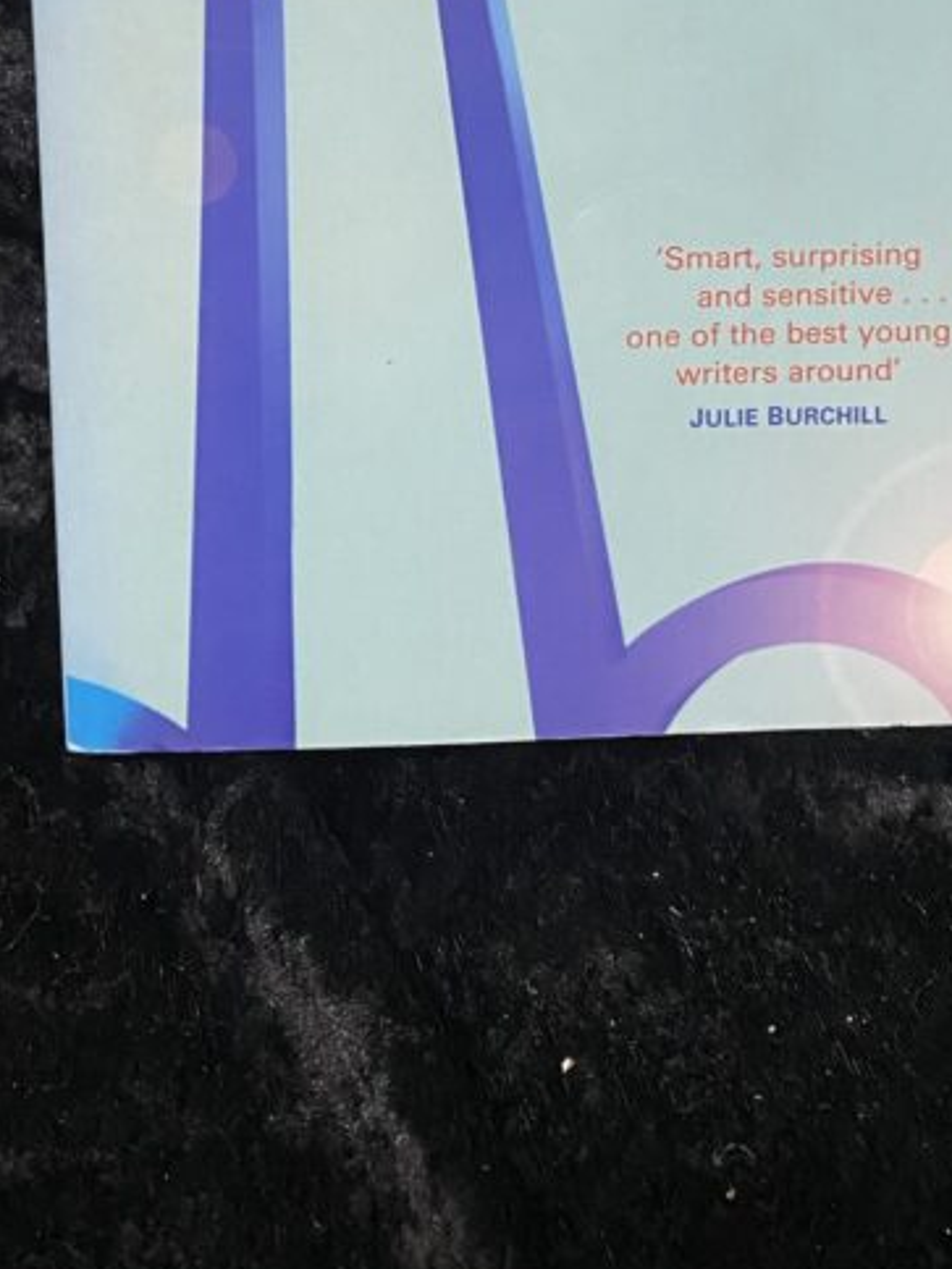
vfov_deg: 33.7
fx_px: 2017
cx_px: 538
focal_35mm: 55
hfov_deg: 26.5
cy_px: 218
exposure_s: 1/33
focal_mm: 4.25
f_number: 1.8
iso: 500
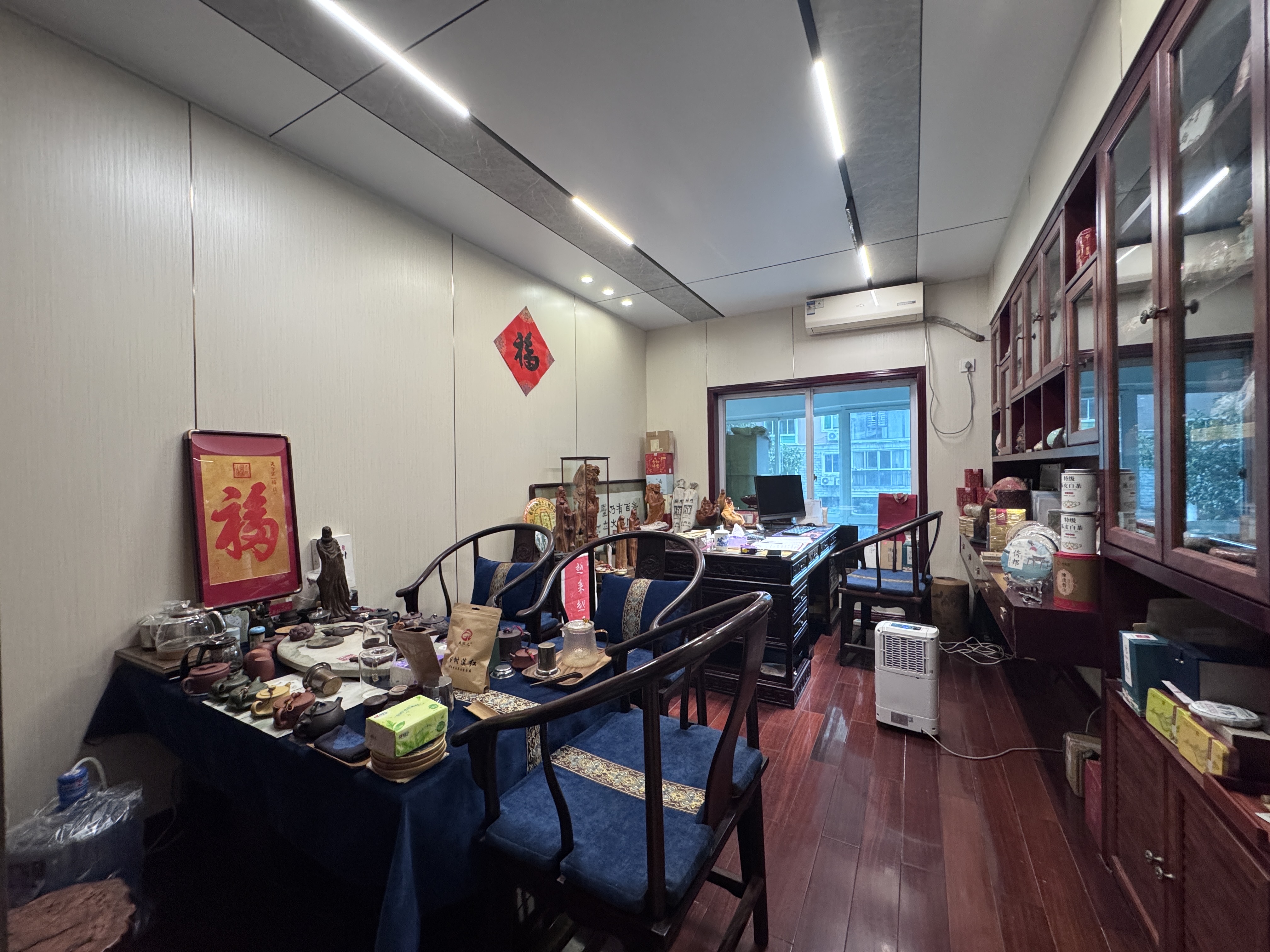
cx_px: 635
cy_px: 476
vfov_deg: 85.7
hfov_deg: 102.1
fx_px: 514
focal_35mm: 14
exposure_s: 1/100
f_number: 2.2
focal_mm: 2.22
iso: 320
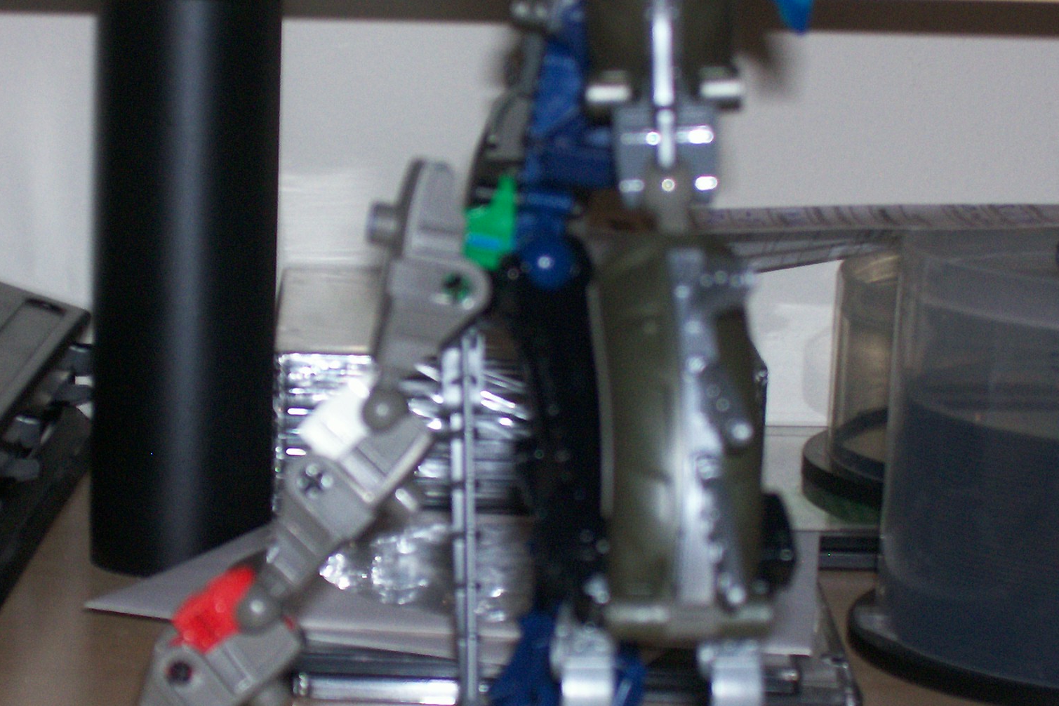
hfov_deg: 14.2
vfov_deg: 9.5
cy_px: 460
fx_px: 4236
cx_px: 413
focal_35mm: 144
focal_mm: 16.8
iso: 140
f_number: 4.6
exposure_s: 1/157
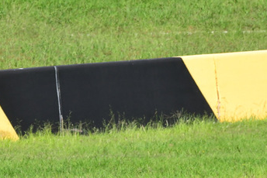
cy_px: 199
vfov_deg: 1.5
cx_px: 196
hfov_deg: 2.2
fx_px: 6992
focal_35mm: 942
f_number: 11
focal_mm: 270
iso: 500
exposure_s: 1/640
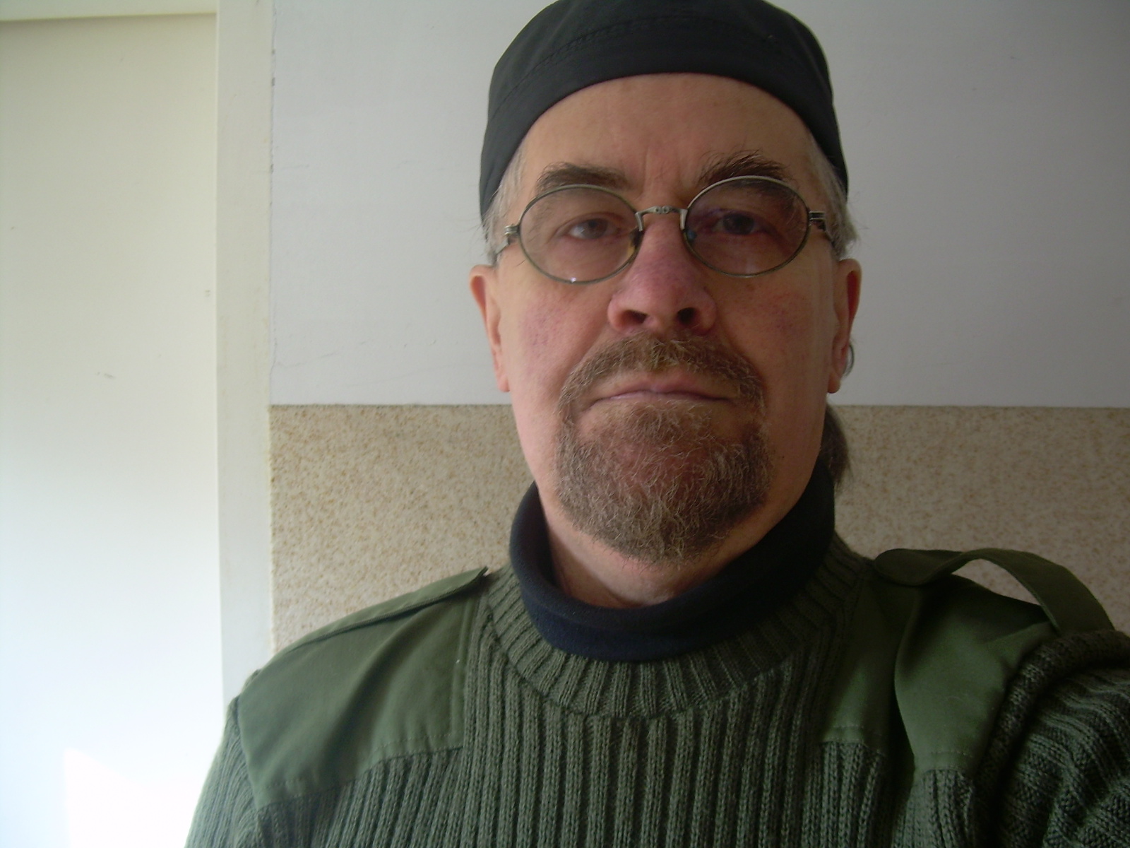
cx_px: 565
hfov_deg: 49.0
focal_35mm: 38
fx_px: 1240
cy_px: 424
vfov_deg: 37.7
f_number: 2.8
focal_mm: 6.3
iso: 50
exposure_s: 1/35.6
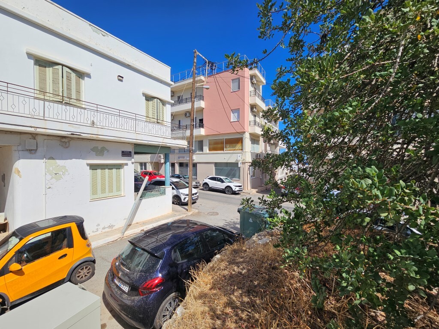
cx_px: 220
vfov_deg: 89.9
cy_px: 164
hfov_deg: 106.2
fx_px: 165
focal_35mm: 13
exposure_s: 1/3446
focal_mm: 2.2
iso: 50
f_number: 2.2
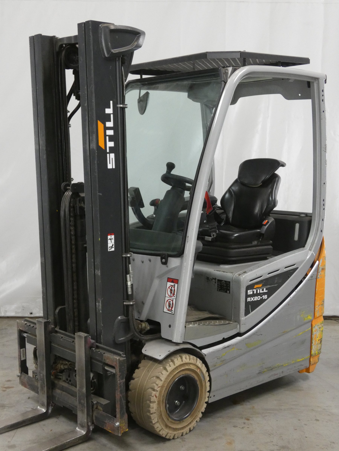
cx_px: 170
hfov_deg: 31.5
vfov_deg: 41.2
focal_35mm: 46
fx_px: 601
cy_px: 226
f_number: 3.8
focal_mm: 8.2
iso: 500
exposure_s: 1/80
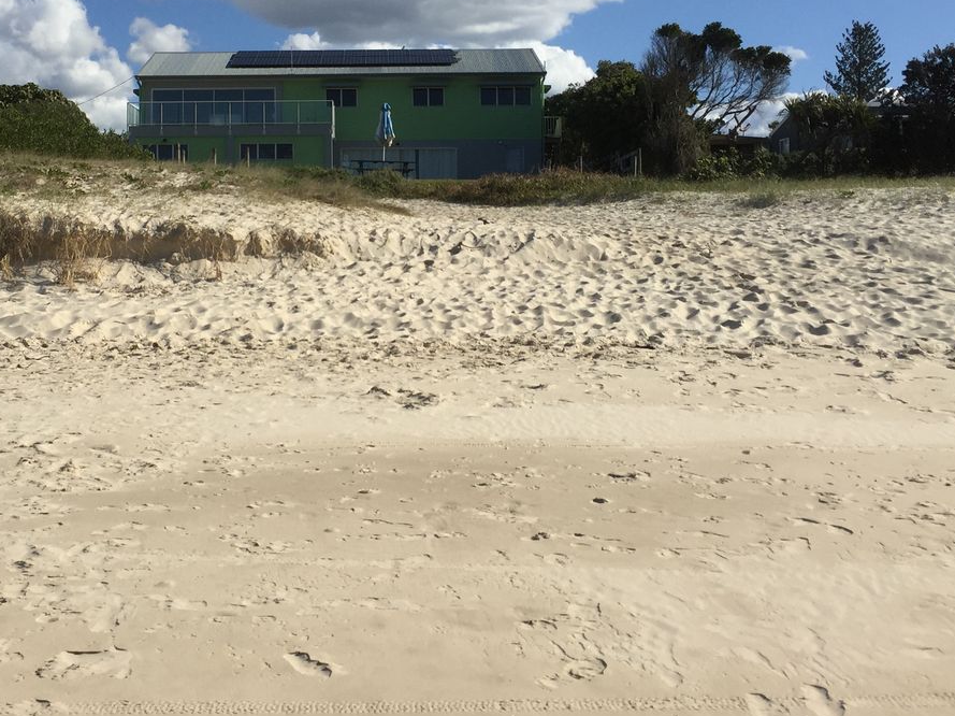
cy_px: 202
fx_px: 1296
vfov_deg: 30.5
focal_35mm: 47
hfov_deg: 40.1
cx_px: 335
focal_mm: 4.15
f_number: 2.2
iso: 32
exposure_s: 1/3597
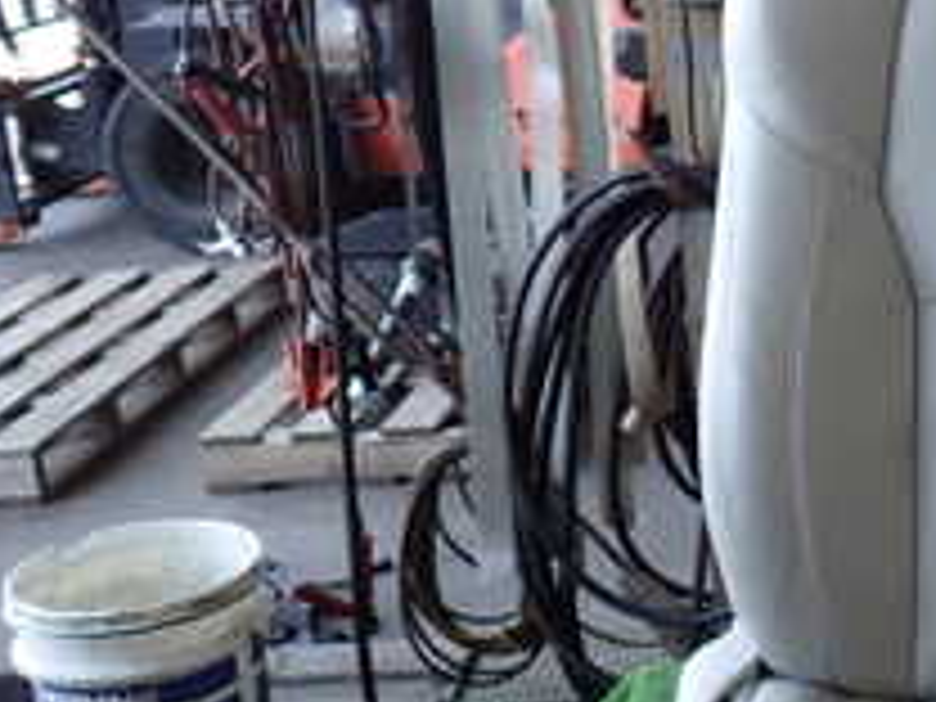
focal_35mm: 72
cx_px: 1080
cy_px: 284
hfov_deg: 24.8
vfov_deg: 20.4
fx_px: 1947
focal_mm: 4.5
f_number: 2
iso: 100
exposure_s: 1/80
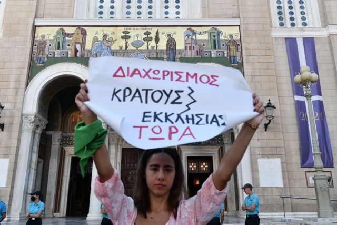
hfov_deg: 58.7
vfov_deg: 41.1
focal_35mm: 32
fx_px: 300
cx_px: 168
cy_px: 112
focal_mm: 32
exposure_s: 1/250
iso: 400
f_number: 6.3
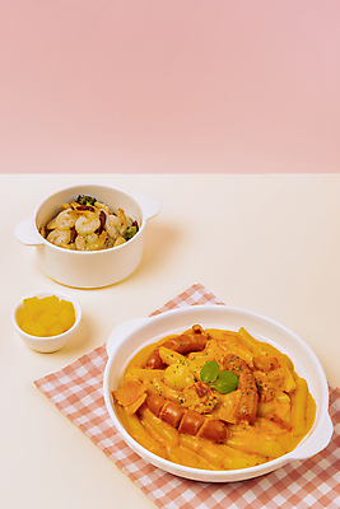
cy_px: 254
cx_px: 170
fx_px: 991
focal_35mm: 70
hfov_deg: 19.5
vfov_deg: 28.8
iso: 100
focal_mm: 70
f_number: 22
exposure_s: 1/125
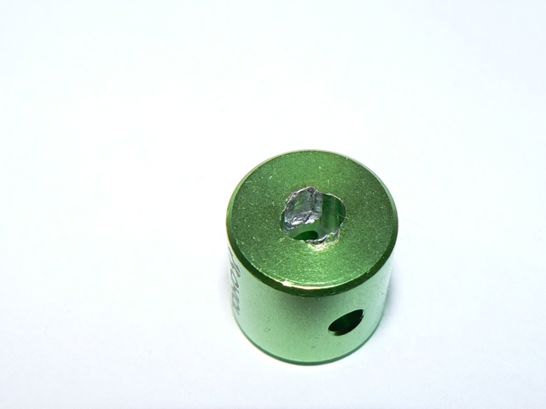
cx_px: 273
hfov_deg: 26.3
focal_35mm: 74
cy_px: 204
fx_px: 1167
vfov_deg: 19.9
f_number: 2.8
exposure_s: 1/30
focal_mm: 8.9
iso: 100
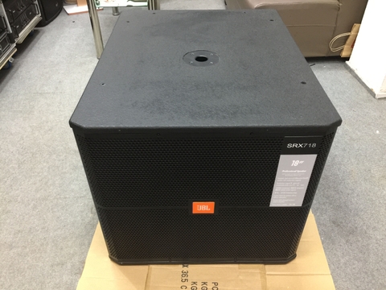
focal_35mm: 29
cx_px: 193
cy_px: 145
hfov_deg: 61.7
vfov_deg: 48.2
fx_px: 323
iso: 125
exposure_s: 1/8
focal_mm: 4.15
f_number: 2.2
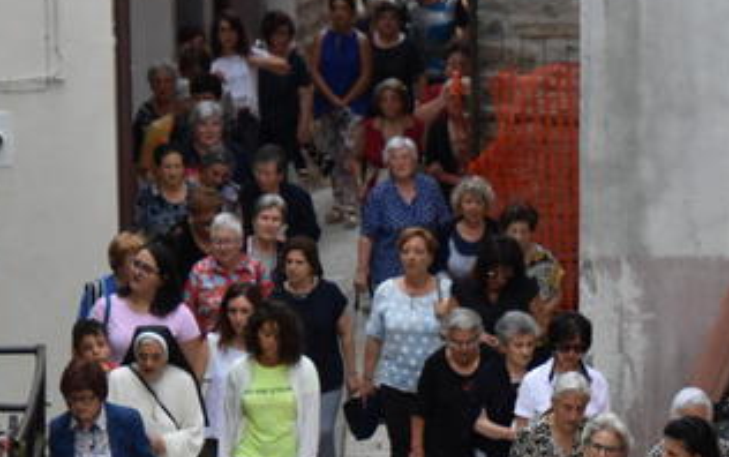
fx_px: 8350
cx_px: 521
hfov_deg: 5.0
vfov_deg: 3.1
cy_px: 608
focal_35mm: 420
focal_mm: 116
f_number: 5
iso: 800
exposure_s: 1/250
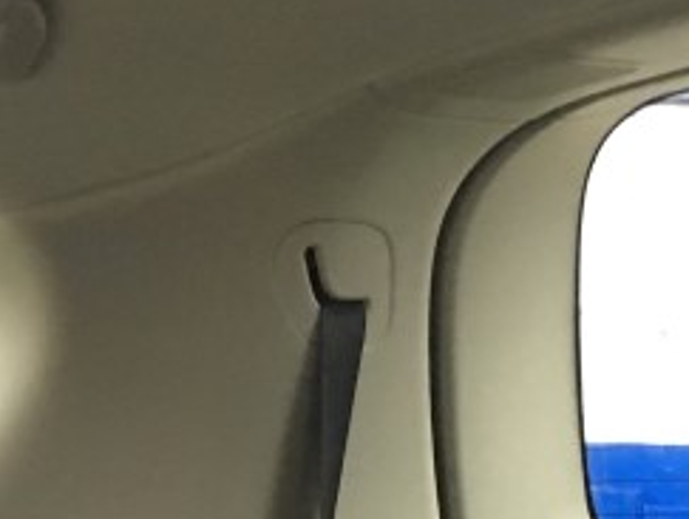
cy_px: 1018
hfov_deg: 16.0
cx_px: 136
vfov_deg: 11.1
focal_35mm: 122
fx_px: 2432
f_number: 2.2
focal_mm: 4.15
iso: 200
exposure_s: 1/24
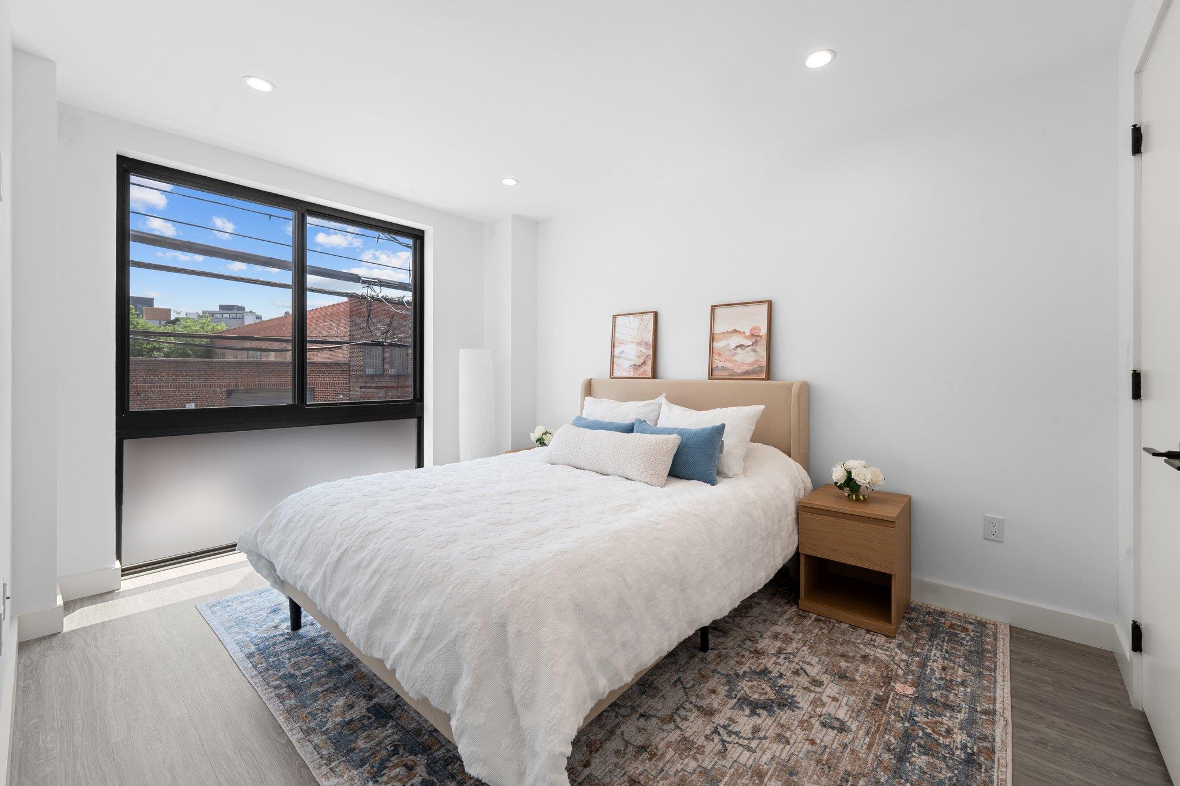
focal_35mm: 14
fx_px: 459
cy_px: 393
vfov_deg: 81.2
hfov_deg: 104.3
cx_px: 590
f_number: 10
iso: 200
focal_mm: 14
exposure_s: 1/13
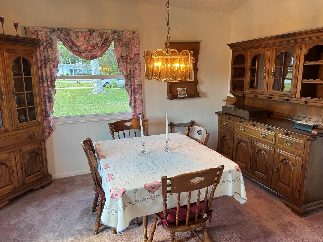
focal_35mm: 25
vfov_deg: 54.9
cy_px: 126
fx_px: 233
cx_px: 166
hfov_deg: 69.4
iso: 100
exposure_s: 1/120
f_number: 1.78
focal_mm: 6.76
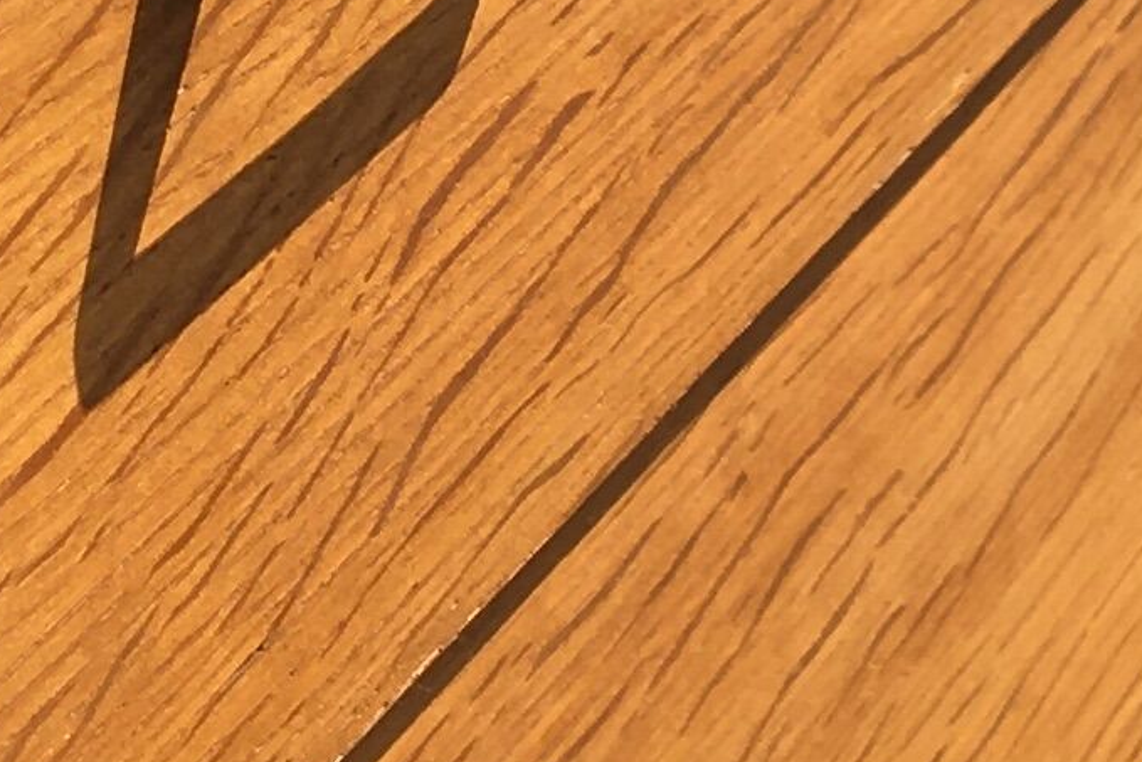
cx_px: 313
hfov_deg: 11.5
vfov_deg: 7.6
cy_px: 27
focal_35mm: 179
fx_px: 5679
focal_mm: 4.15
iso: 25
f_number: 2.2
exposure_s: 1/1748
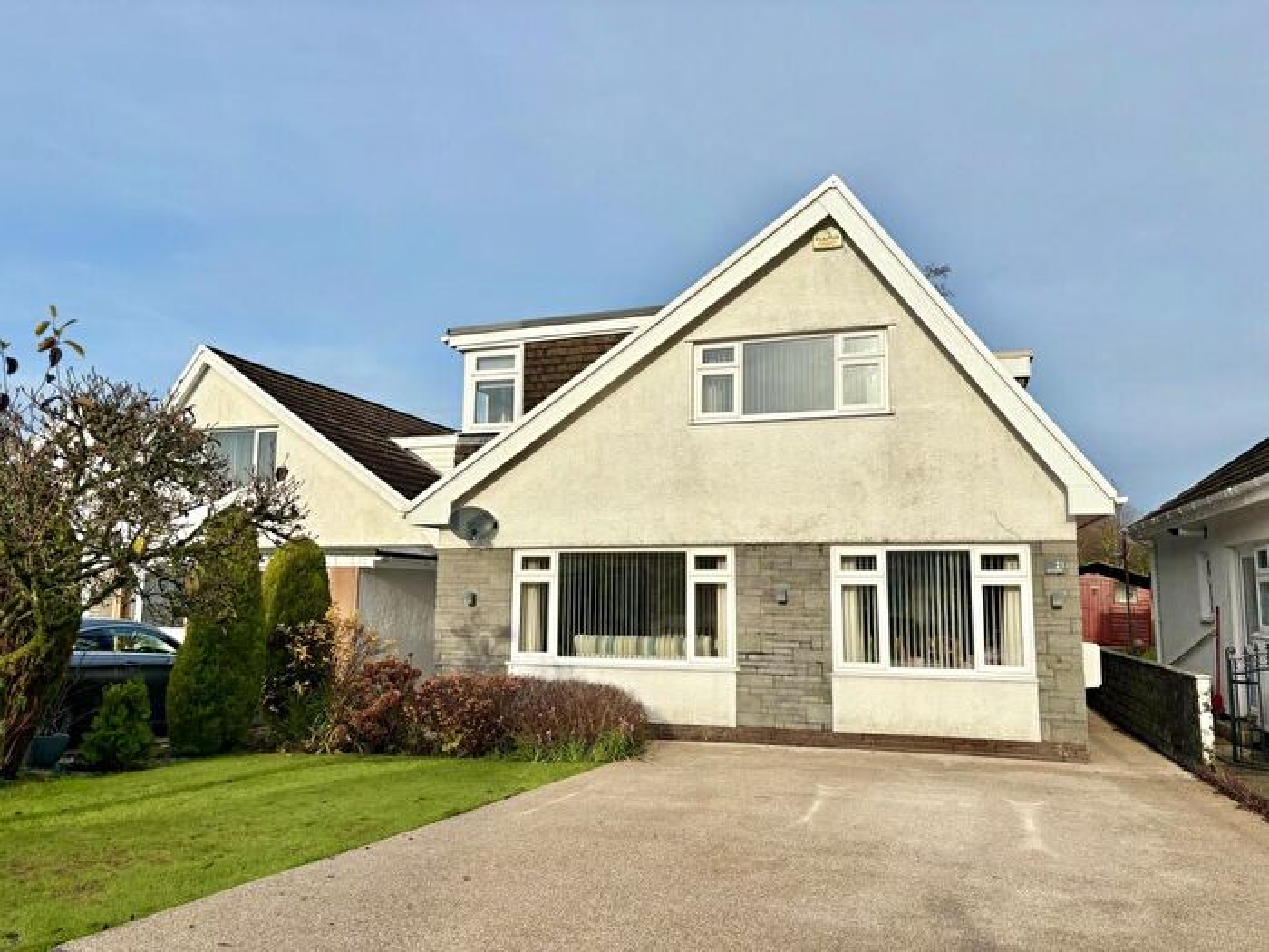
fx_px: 953
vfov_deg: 53.1
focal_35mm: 26
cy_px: 476
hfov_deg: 67.3
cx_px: 634
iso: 50
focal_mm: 5.96
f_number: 1.6
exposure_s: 1/4255
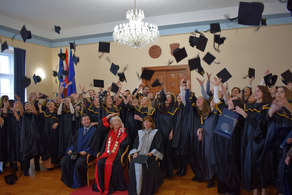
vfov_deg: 47.9
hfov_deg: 67.4
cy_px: 98
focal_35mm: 27
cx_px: 146
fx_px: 219
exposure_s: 1/60
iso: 450
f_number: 4
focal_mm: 18
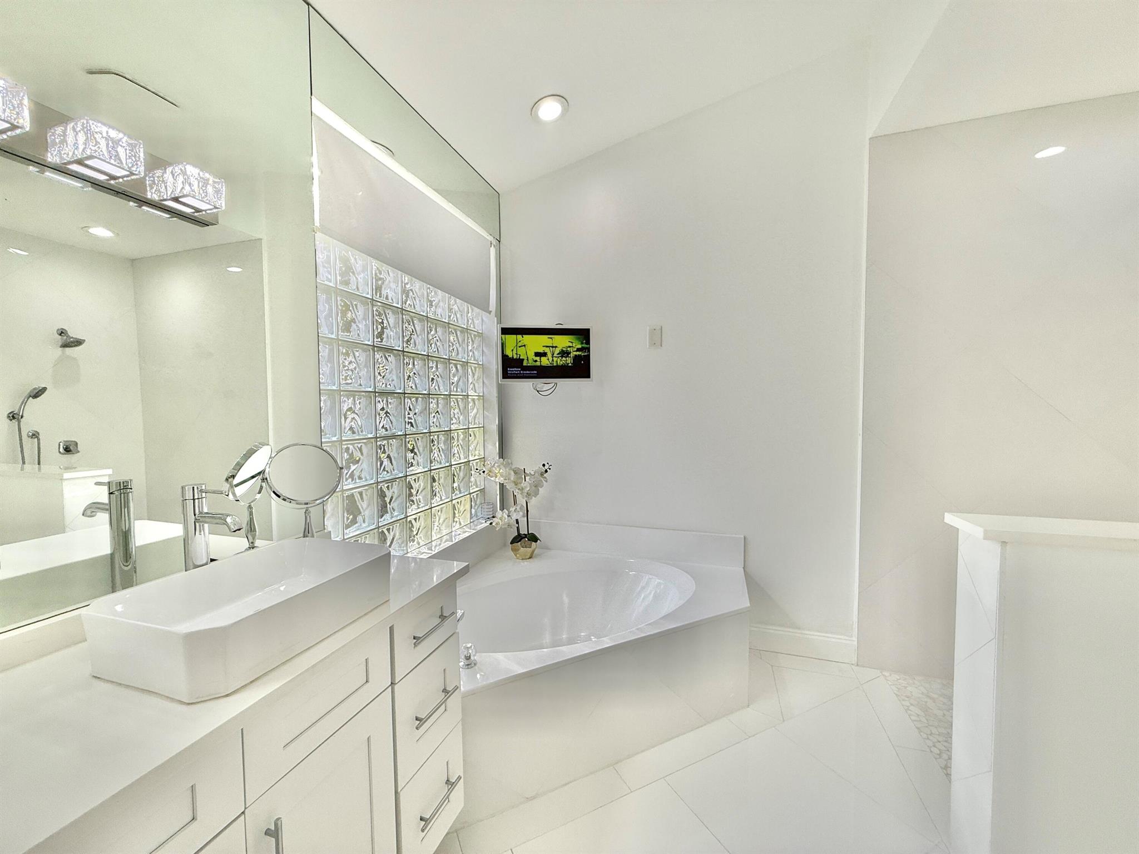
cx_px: 570
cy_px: 427
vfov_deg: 85.7
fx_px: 461
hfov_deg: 102.1
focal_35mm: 14
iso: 50
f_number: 2.2
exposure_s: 1/231
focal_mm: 2.22
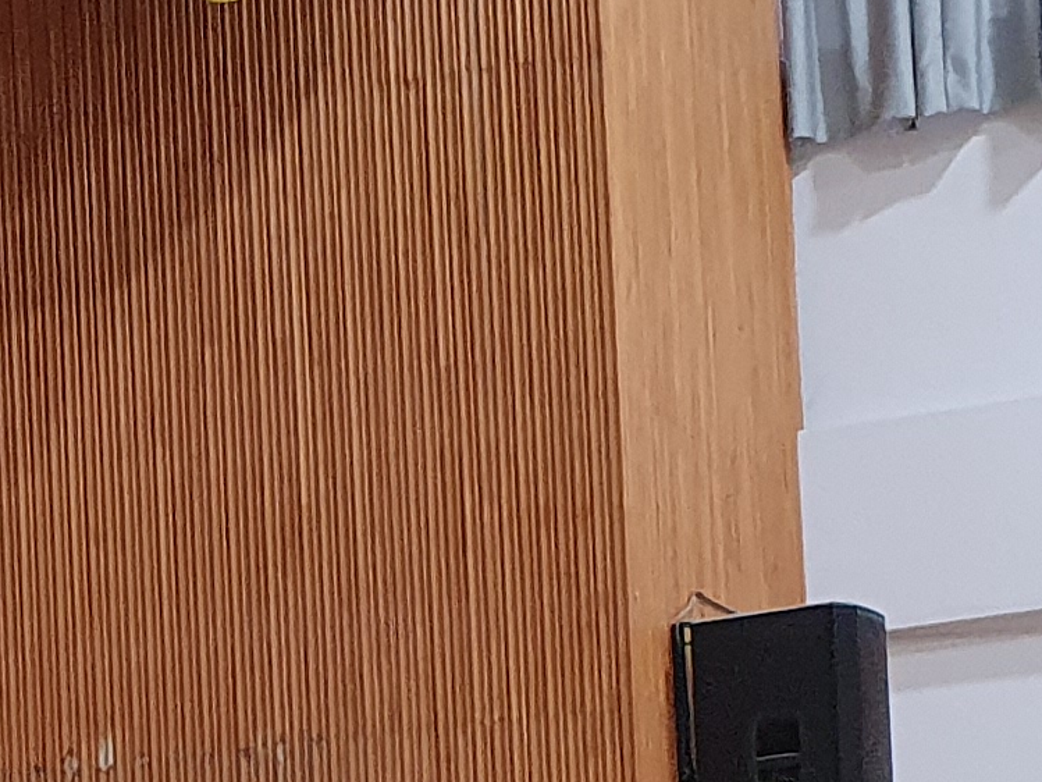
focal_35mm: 140
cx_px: -762
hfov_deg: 12.9
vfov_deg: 10.2
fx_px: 4215
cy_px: 1206
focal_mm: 4.32
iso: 250
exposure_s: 1/120
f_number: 2.4
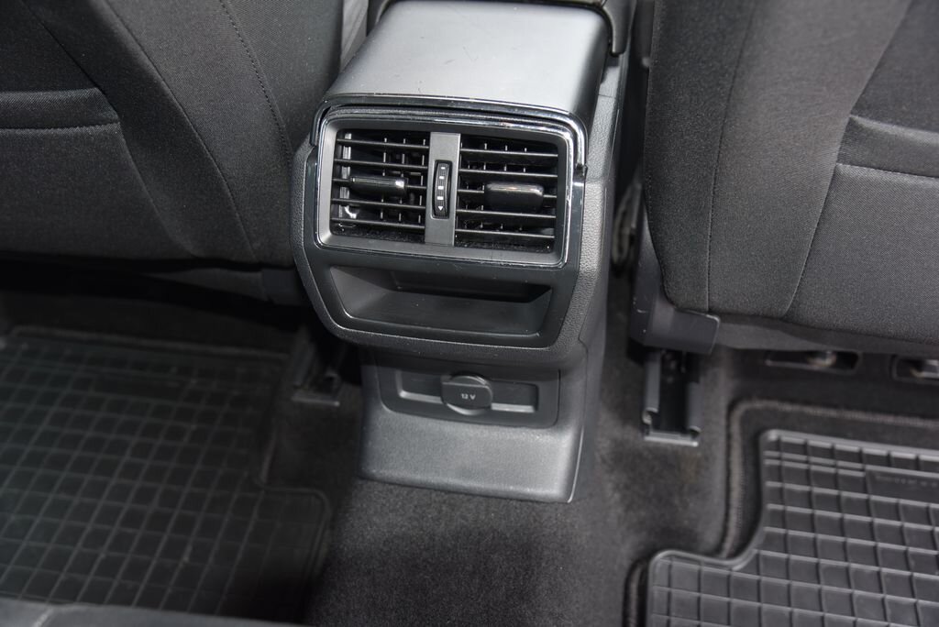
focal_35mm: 38
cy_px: 314
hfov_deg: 50.7
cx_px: 470
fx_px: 992
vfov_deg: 35.1
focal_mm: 38
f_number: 4.5
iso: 500
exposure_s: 1/60
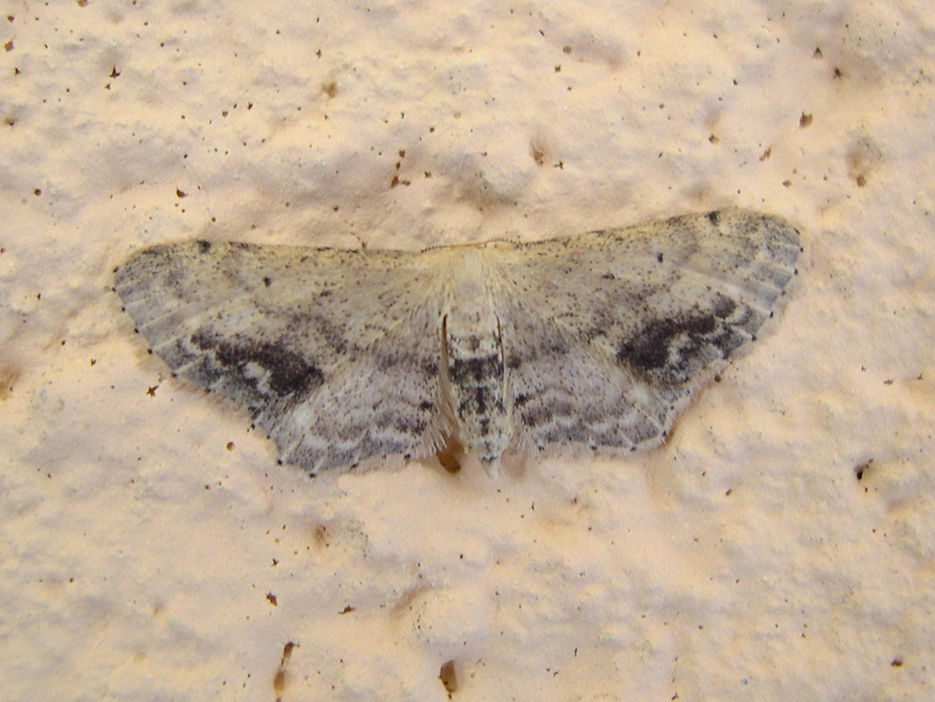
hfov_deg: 49.0
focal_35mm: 38
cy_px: 351
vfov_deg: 37.7
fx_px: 1026
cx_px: 468
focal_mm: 8
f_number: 2.8
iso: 100
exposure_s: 1/85
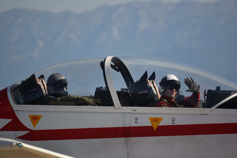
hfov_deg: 4.6
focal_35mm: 450
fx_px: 2963
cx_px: 118
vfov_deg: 3.1
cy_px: 79
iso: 100
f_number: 5.6
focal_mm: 300
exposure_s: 1/640
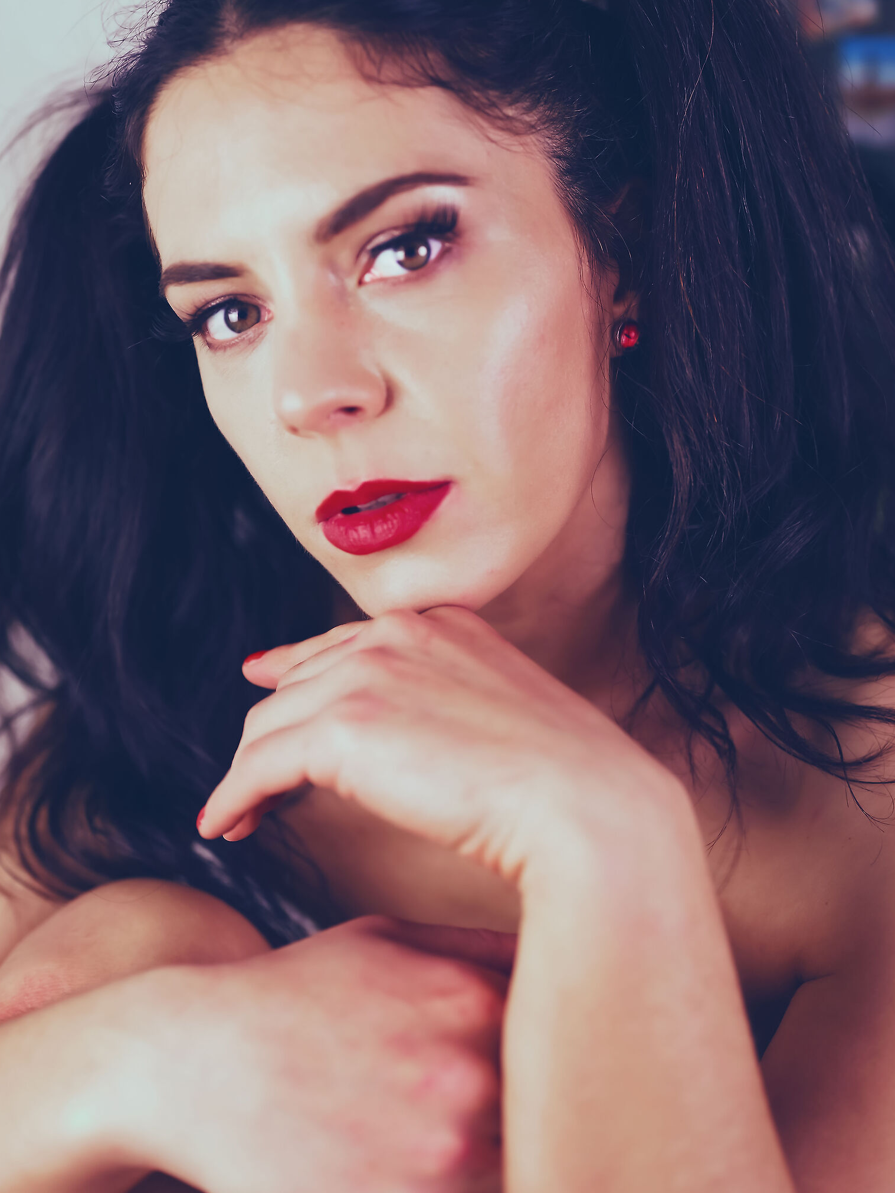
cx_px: 453
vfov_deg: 33.7
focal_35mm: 57
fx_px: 1965
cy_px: 488
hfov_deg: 25.7
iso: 100
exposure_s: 1/50
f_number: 2.5
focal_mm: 50
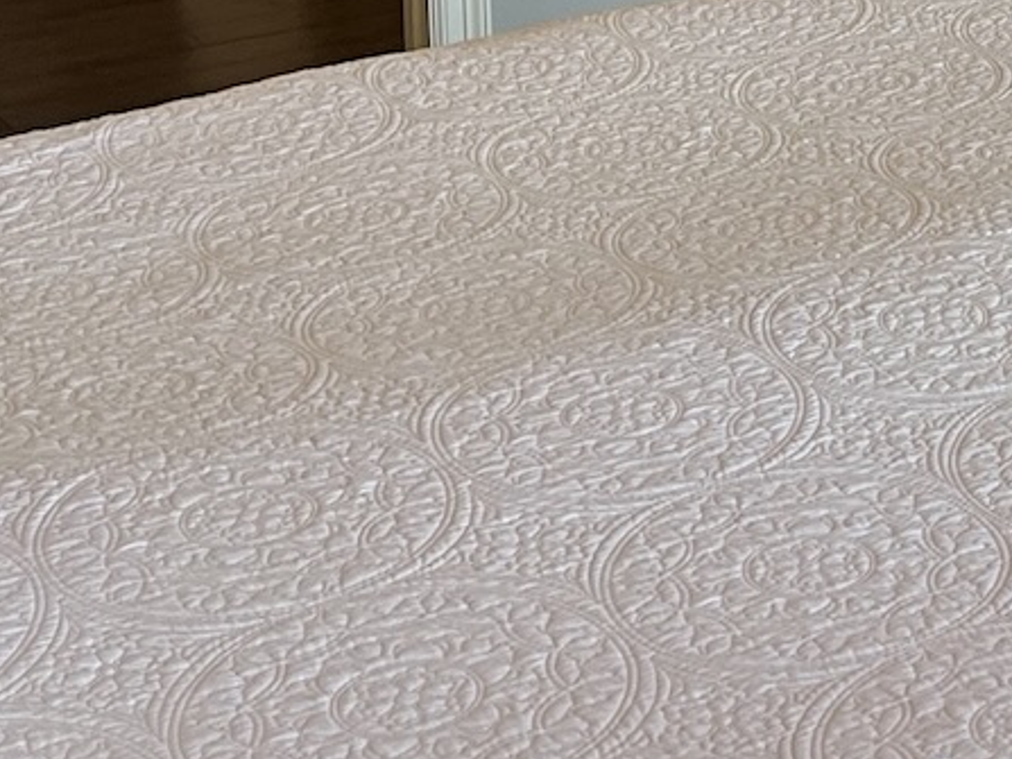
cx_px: 1449
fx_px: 2718
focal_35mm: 93
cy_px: -505
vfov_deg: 14.4
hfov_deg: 18.9
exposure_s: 1/60
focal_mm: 5.1
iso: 100
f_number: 1.6
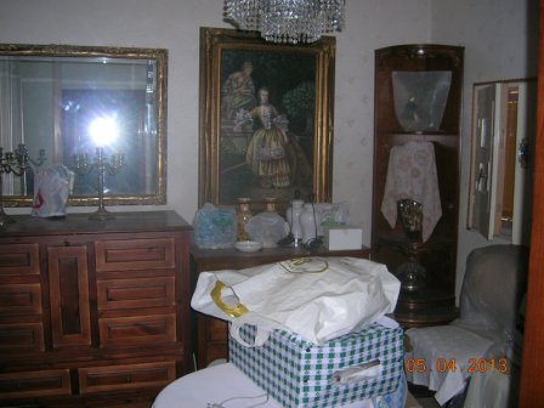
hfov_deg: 52.6
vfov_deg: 40.7
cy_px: 204
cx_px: 272
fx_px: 550
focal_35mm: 35
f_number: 2.8
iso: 97
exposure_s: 1/60.1
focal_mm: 5.4
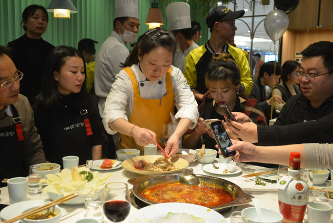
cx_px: 157
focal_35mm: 42
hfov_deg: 46.4
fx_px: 389
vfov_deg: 31.9
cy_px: 110
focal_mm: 38
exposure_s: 1/100
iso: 3200
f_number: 7.1
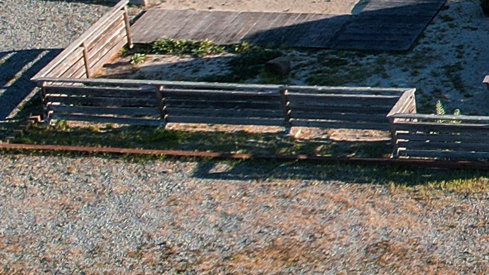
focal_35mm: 160
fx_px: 2074
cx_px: 1077
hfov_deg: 11.6
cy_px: -168
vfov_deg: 7.4
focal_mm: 8.38
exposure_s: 1/1000
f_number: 2.8
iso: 100
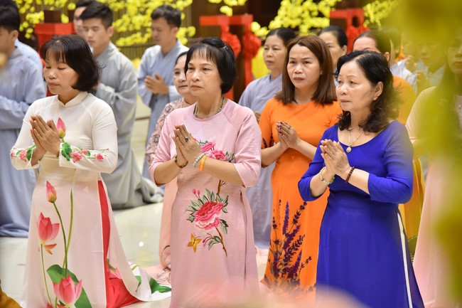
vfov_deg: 13.0
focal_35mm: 105
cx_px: 231
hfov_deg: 19.5
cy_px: 154
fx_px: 1347
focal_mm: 105
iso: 1000
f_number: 4.5
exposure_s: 1/80
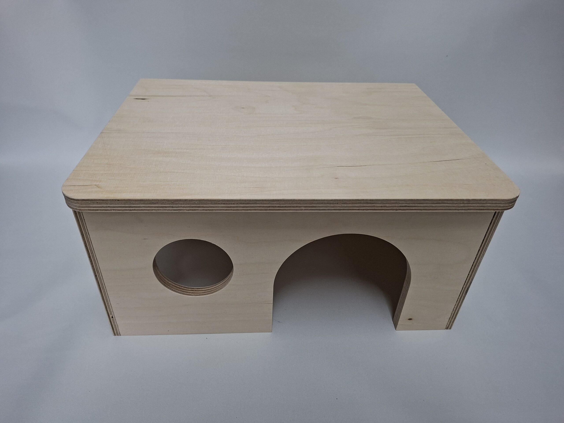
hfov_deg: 73.9
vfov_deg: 58.9
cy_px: 212
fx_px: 375
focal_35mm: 23
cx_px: 282
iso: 160
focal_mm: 5.54
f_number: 1.8
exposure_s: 1/120
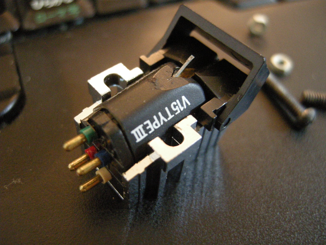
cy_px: 122
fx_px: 330
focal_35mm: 35
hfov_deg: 52.6
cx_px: 163
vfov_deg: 40.7
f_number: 2.7
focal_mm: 7.5
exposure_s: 1/8
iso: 667
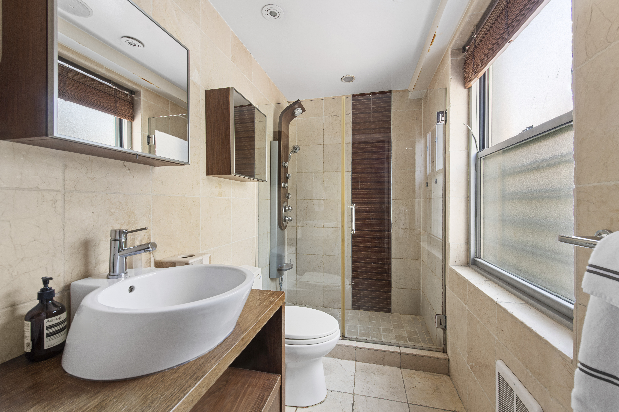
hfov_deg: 104.3
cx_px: 310
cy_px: 206
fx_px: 241
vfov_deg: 81.2
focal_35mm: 14
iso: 160
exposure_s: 1.6
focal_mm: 14
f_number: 11
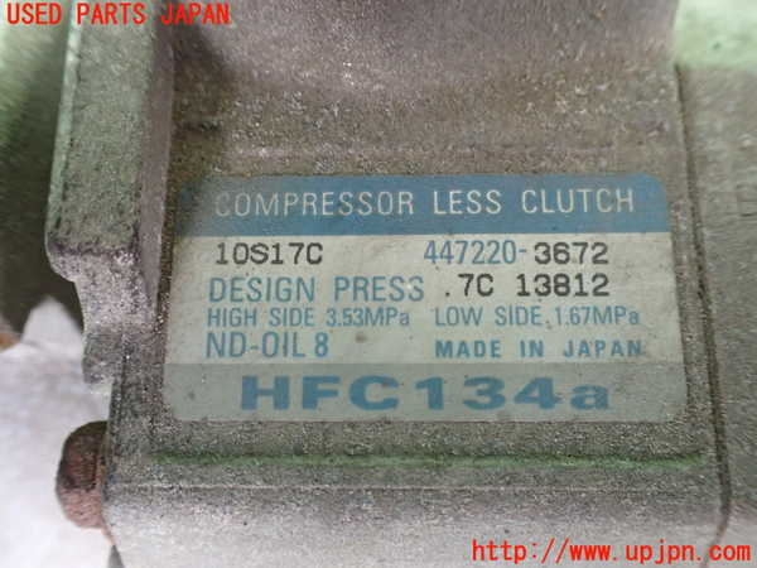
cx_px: 378
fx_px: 656
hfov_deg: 60.0
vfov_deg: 46.8
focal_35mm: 30
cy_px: 284
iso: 1000
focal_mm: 5.4
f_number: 2.3
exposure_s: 1/30
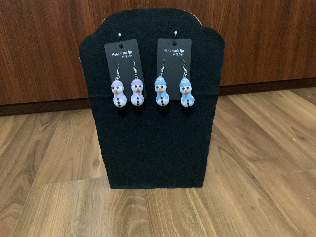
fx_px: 265
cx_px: 158
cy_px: 118
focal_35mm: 29
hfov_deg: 61.7
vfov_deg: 48.2
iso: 500
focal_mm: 3
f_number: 1.8
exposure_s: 1/20
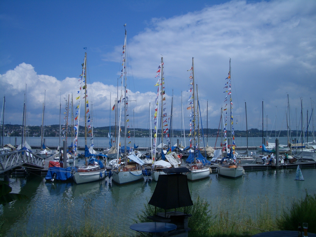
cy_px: 118
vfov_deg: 40.7
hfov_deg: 52.6
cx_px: 158
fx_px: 320
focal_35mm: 35
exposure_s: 1/1600
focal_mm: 5.8
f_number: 4.3
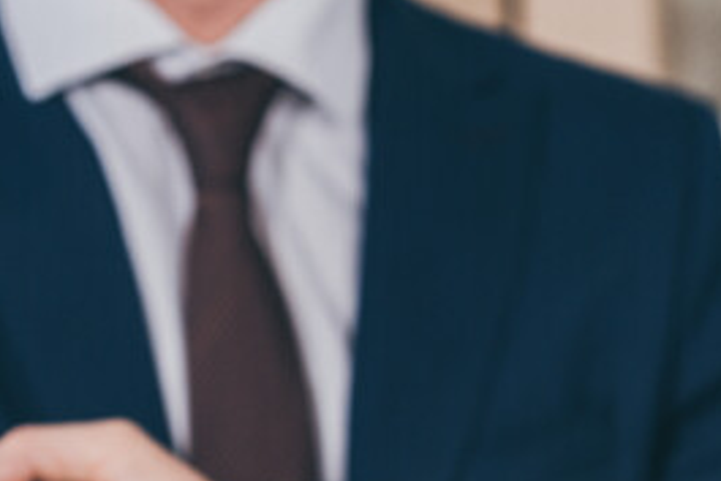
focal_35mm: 552
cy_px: 211
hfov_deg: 3.7
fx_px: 11061
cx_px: 737
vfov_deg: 2.5
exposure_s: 1/160
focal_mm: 122
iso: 160
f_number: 4.5
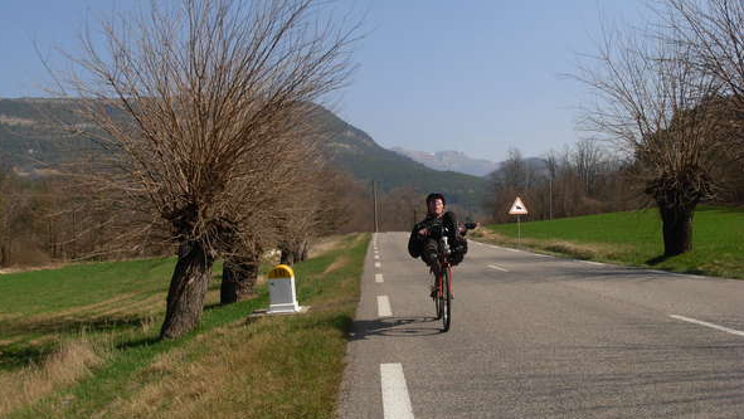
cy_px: 182
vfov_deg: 28.4
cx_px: 369
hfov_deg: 48.3
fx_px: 829
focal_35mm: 42
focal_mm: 6.3
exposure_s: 1/645
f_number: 4.9
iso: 79
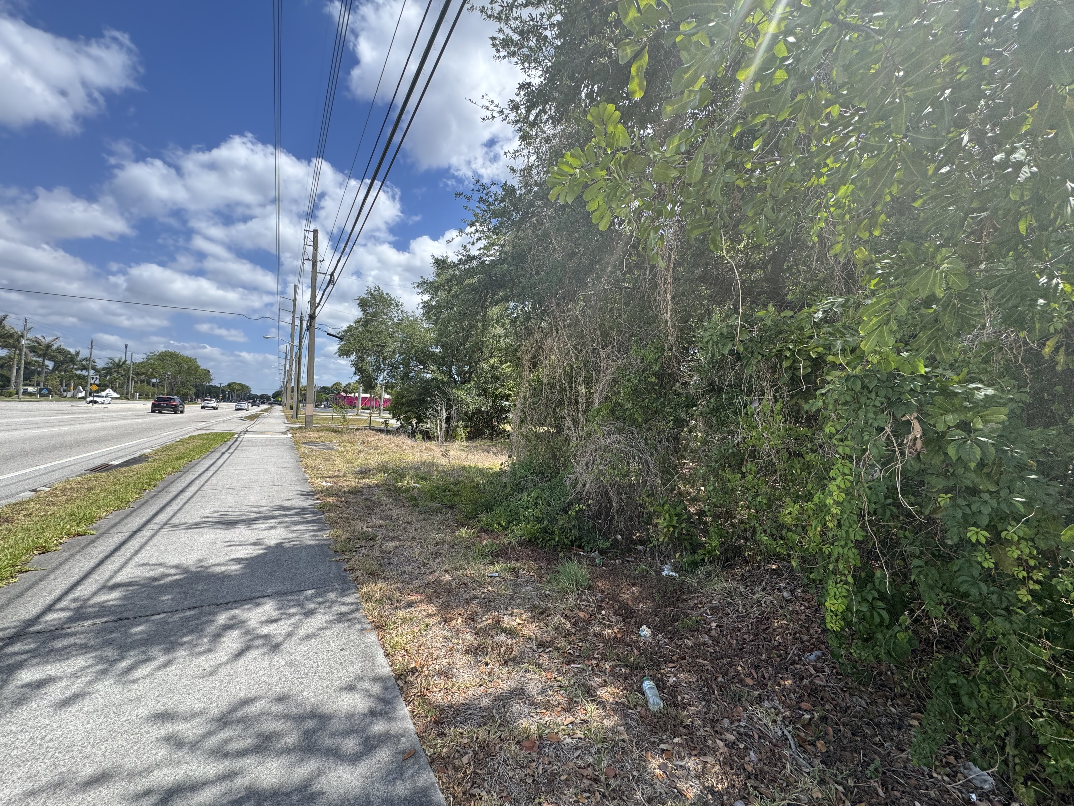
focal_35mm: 14
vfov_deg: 85.7
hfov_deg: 102.1
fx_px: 434
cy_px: 403
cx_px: 537
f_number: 2.2
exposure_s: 1/636
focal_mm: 2.22
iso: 40
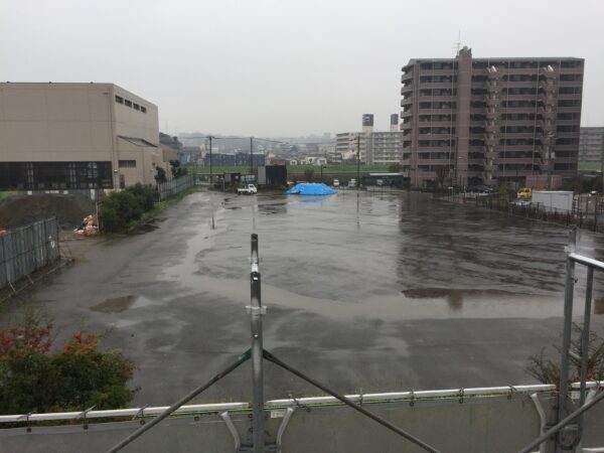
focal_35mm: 29
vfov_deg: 48.2
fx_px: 506
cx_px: 302
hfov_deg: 61.7
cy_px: 226
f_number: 2.2
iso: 32
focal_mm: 4.15
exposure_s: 1/425
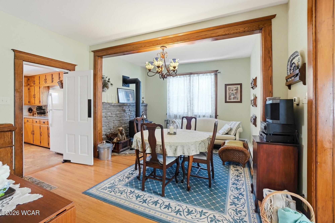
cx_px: 168
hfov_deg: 100.4
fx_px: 139
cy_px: 112
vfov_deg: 77.2
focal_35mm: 15
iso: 125
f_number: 5.6
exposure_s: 1/60
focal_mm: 10
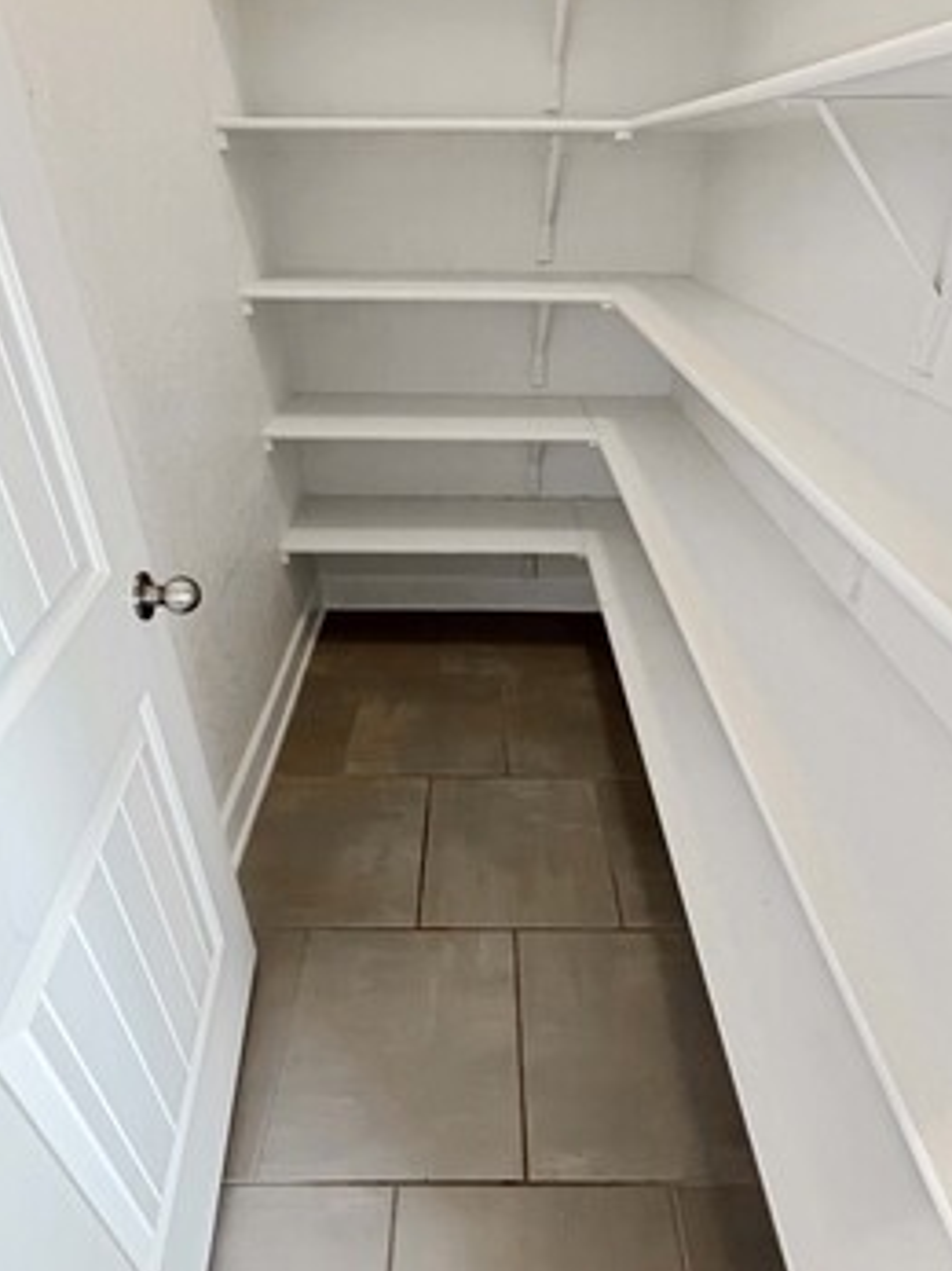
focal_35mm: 18
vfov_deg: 87.7
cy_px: 597
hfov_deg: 71.6
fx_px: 660
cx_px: 480
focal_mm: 1.57
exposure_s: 1/60
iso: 400
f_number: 1.8
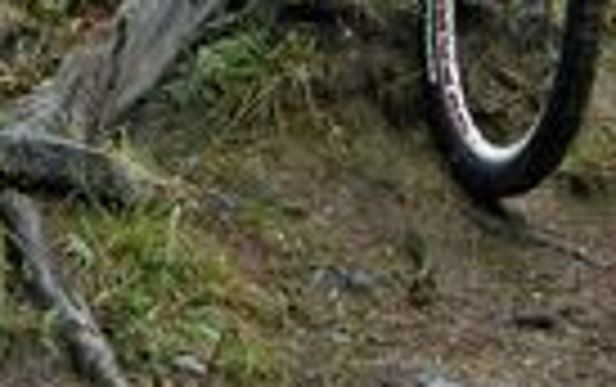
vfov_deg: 10.7
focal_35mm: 111
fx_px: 1866
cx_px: 445
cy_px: -416
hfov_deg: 18.7
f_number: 2.8
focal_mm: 6
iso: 80
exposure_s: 1/320
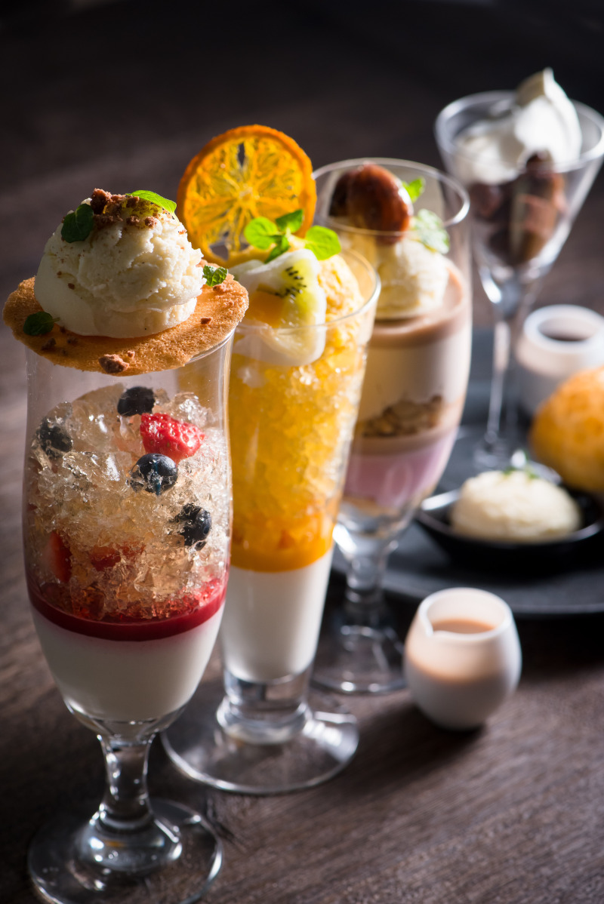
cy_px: 452
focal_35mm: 105
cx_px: 302
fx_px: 2639
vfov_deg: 19.4
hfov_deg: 13.1
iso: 1000
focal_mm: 105
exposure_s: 1/200
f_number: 8
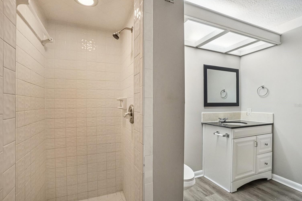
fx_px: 134
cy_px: 105
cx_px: 151
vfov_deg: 73.7
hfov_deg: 96.7
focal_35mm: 16
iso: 1250
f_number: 8
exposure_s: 1/30
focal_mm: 10
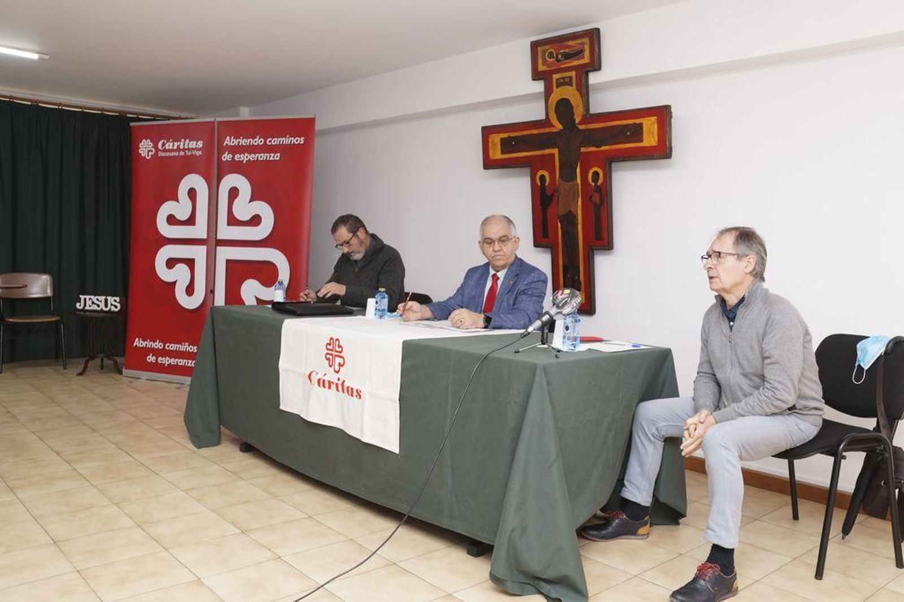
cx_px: 452
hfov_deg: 61.9
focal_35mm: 30
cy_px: 301
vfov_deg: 43.6
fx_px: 753
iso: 500
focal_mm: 20
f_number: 4
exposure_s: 1/60
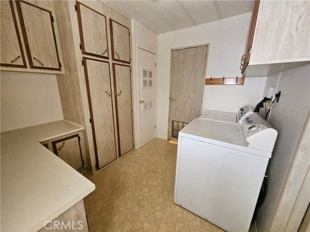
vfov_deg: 89.9
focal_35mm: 13
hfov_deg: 106.2
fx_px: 116
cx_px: 155
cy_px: 116
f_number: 2.2
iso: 320
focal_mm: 1.74
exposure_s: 1/40
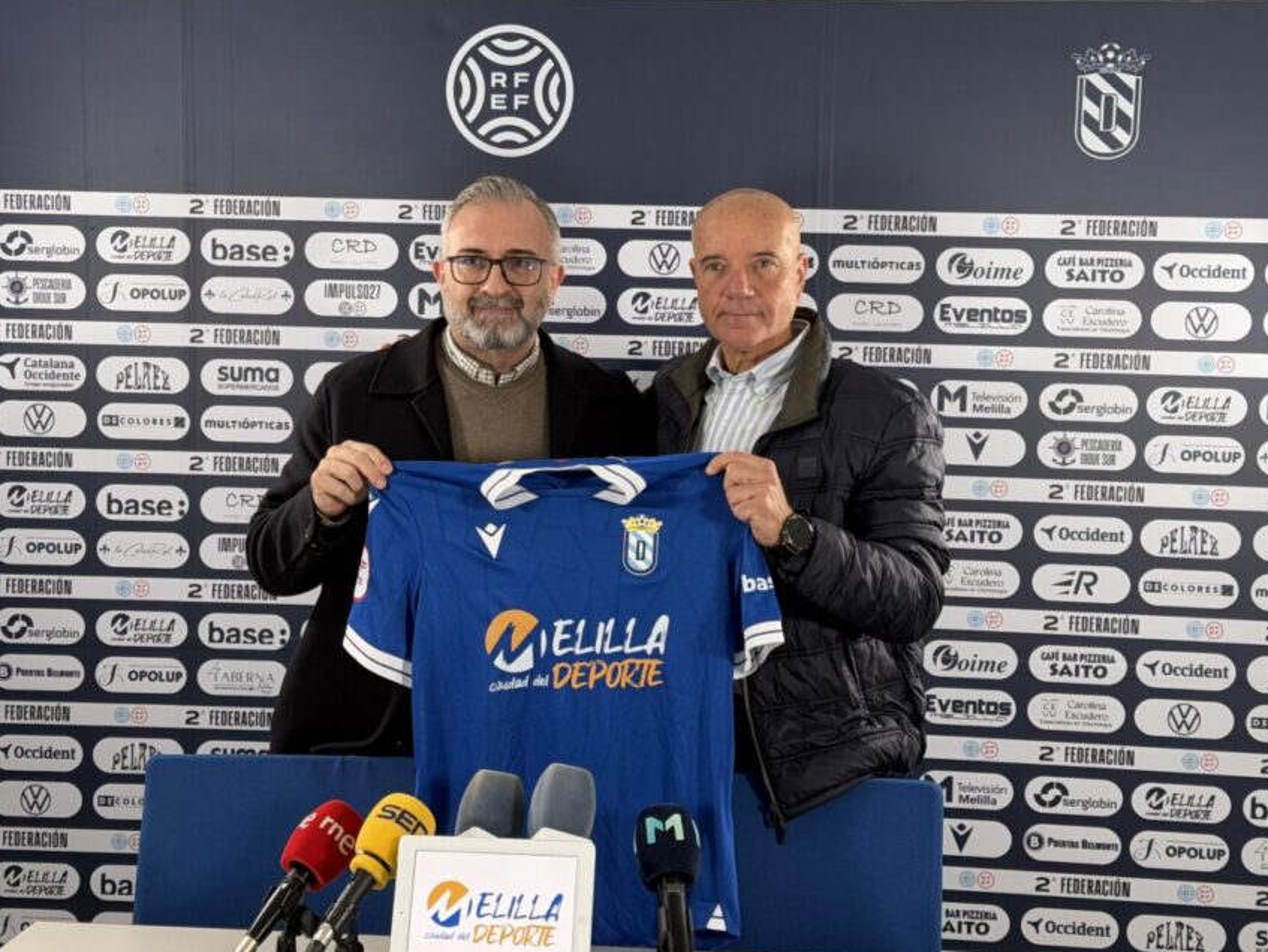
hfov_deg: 33.2
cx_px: 632
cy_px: 418
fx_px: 2125
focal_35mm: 58
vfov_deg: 25.2
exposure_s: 1/85
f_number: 1.78
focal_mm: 6.76
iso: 100
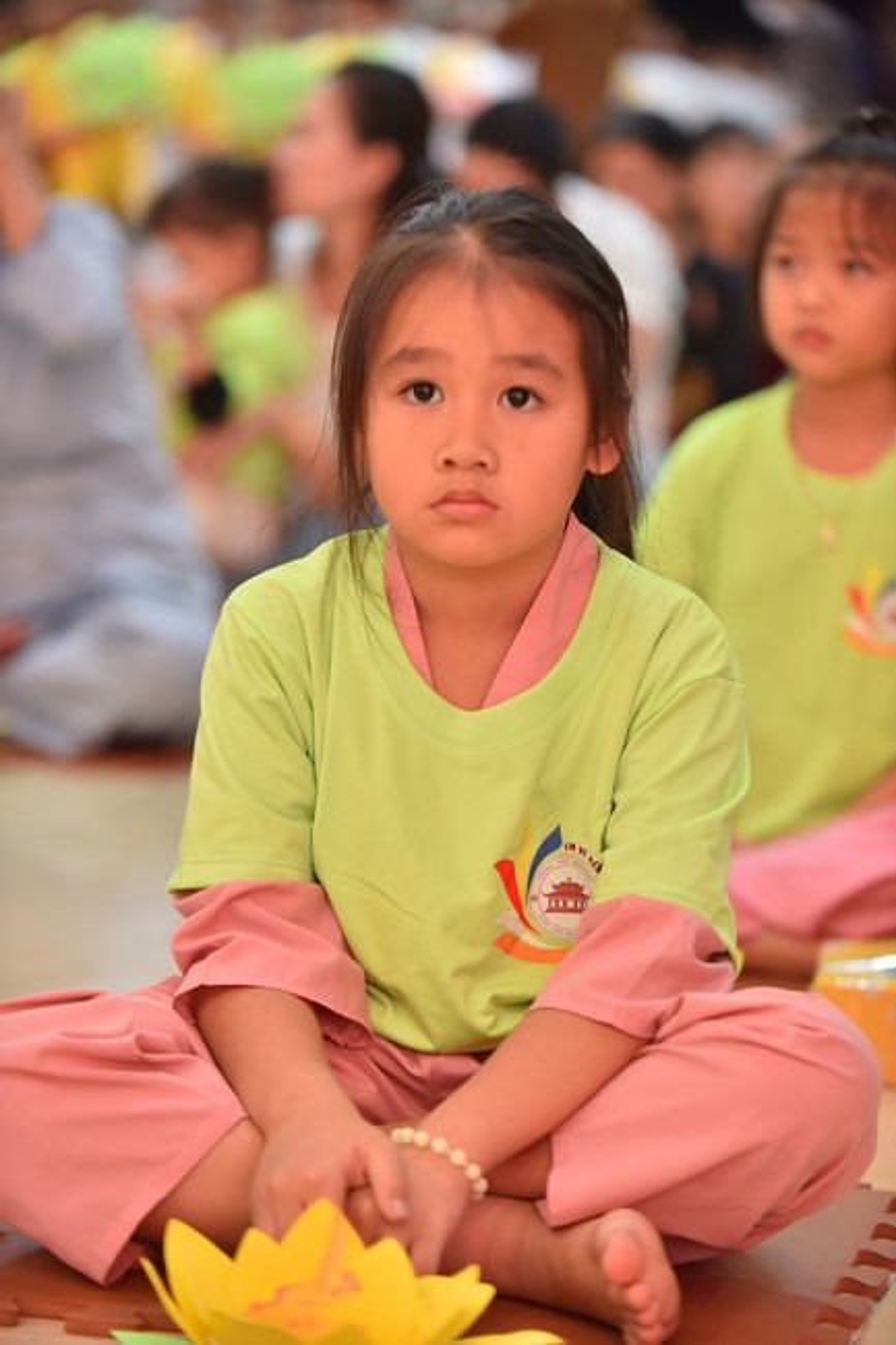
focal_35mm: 102
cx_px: 448
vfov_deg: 20.0
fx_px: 3810
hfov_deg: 13.4
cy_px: 672
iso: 640
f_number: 2.8
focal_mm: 102
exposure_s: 1/60
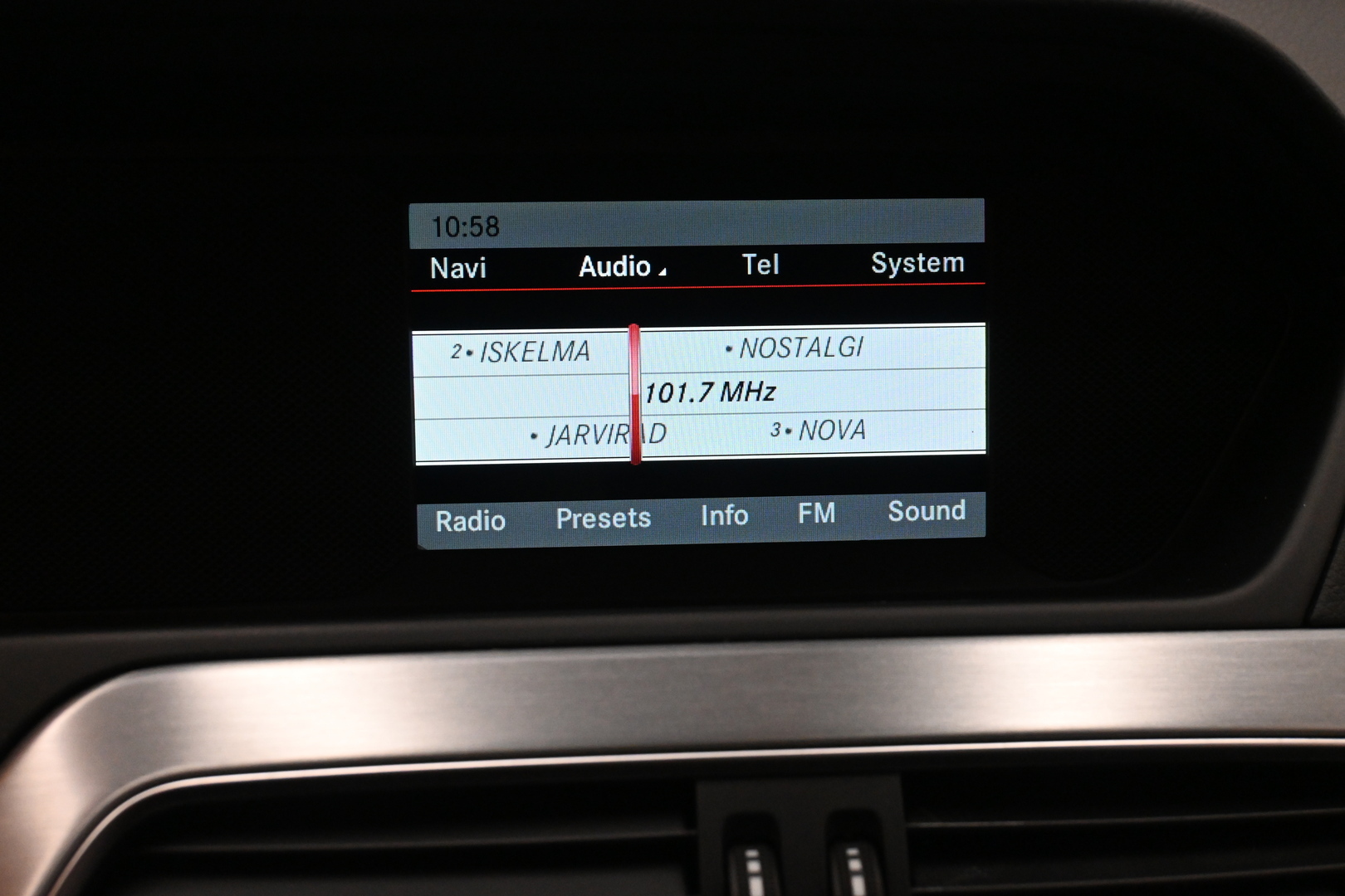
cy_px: 448
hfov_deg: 38.9
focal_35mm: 51
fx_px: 1905
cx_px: 672
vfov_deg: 26.5
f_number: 7.1
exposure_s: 1/200
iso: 3200
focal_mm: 34
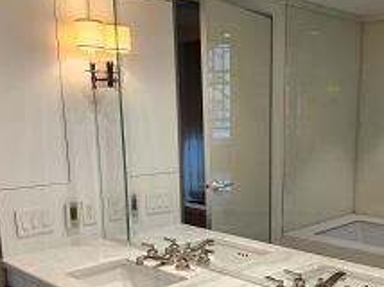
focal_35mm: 43
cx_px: 255
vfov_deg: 32.8
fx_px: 476
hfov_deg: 43.3
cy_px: 219
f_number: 1.8
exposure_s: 1/120
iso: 250
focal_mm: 5.54
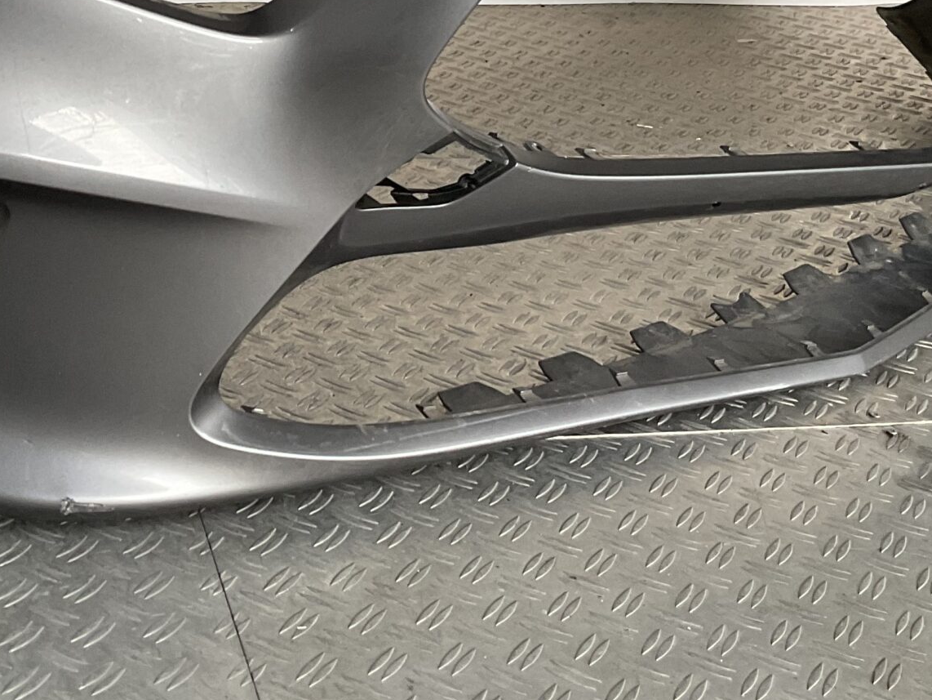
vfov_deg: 22.1
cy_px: 69
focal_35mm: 65
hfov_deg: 29.5
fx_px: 1750
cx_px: 283
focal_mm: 3
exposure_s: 1/50
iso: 50
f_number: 1.8
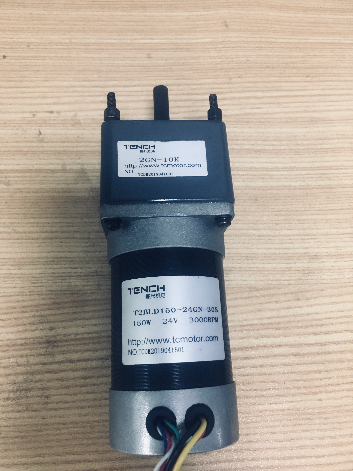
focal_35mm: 29
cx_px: 176
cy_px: 236
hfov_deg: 48.2
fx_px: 394
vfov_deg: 61.7
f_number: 2.2
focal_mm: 4.15
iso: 64
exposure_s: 1/17
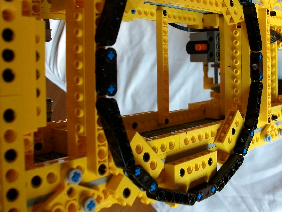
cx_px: 184
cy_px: 65
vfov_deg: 31.8
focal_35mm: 45
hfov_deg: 41.6
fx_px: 367
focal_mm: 5.7
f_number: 2.9
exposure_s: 1/30.7
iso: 200
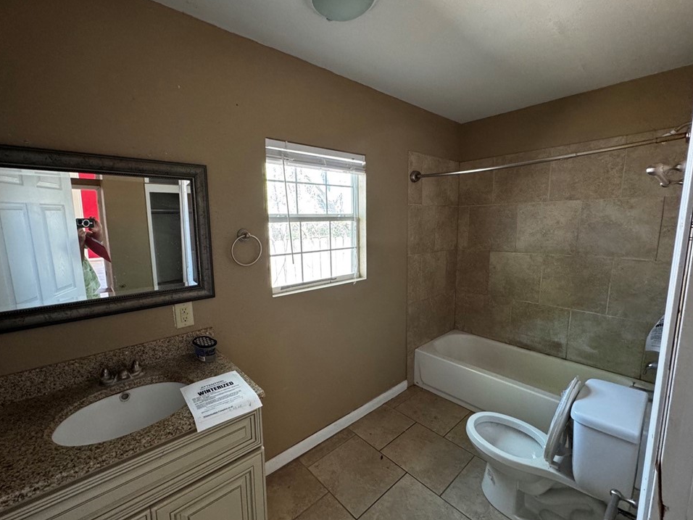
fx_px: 300
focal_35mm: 15
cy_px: 264
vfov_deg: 81.7
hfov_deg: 98.1
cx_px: 333
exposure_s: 1/60
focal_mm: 2.22
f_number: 2.2
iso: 320
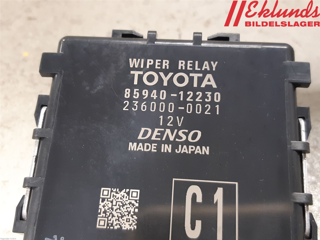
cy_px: 120
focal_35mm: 26
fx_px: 240
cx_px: 160
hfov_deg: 67.3
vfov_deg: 53.1
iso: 200
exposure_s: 1/25
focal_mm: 3.93
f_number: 1.7
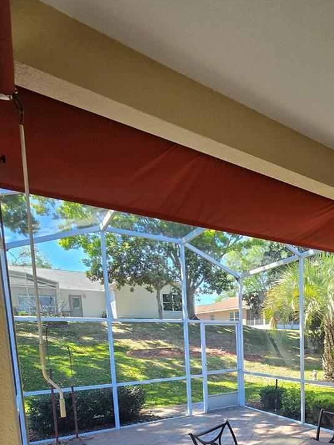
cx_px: 261
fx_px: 283
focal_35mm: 22
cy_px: 374
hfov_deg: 57.1
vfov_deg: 67.0
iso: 50
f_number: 2.2
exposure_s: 1/174
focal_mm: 2.2
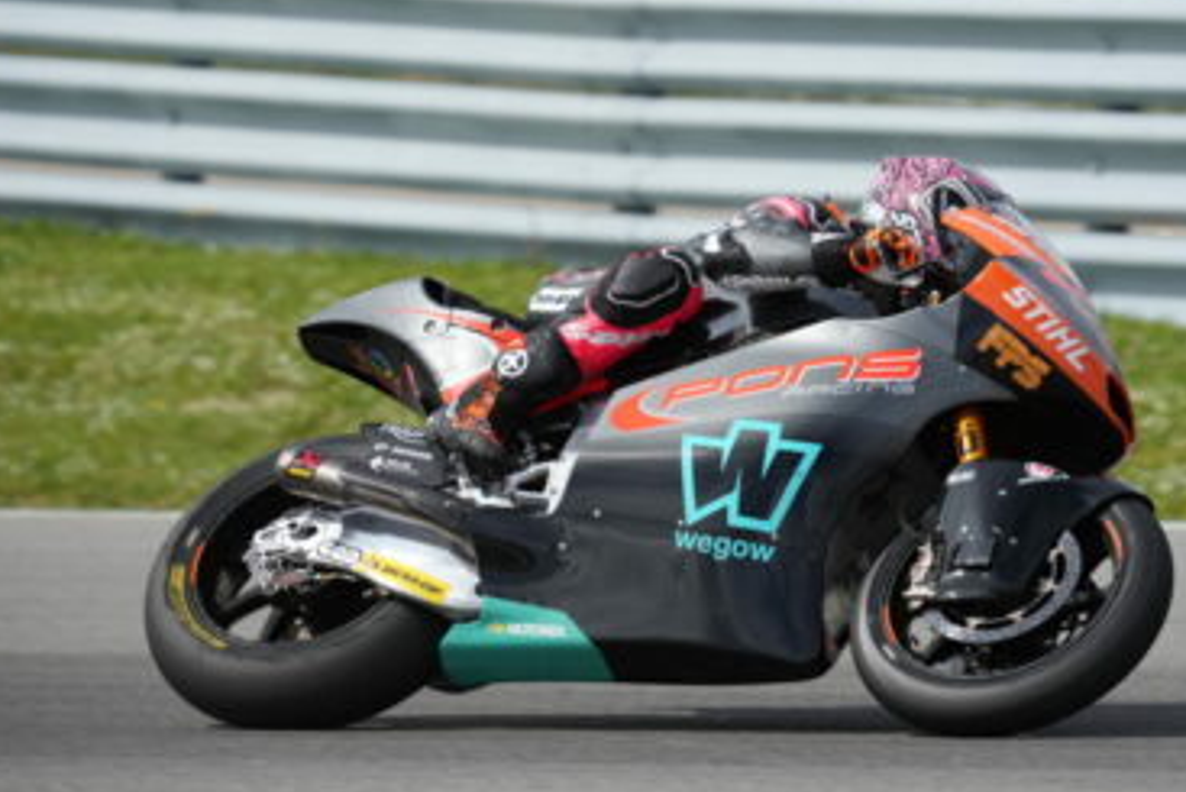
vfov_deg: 2.3
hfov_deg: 3.5
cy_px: 359
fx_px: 19609
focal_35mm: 595
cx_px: 633
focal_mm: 485
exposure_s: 1/2000
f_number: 8
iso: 640
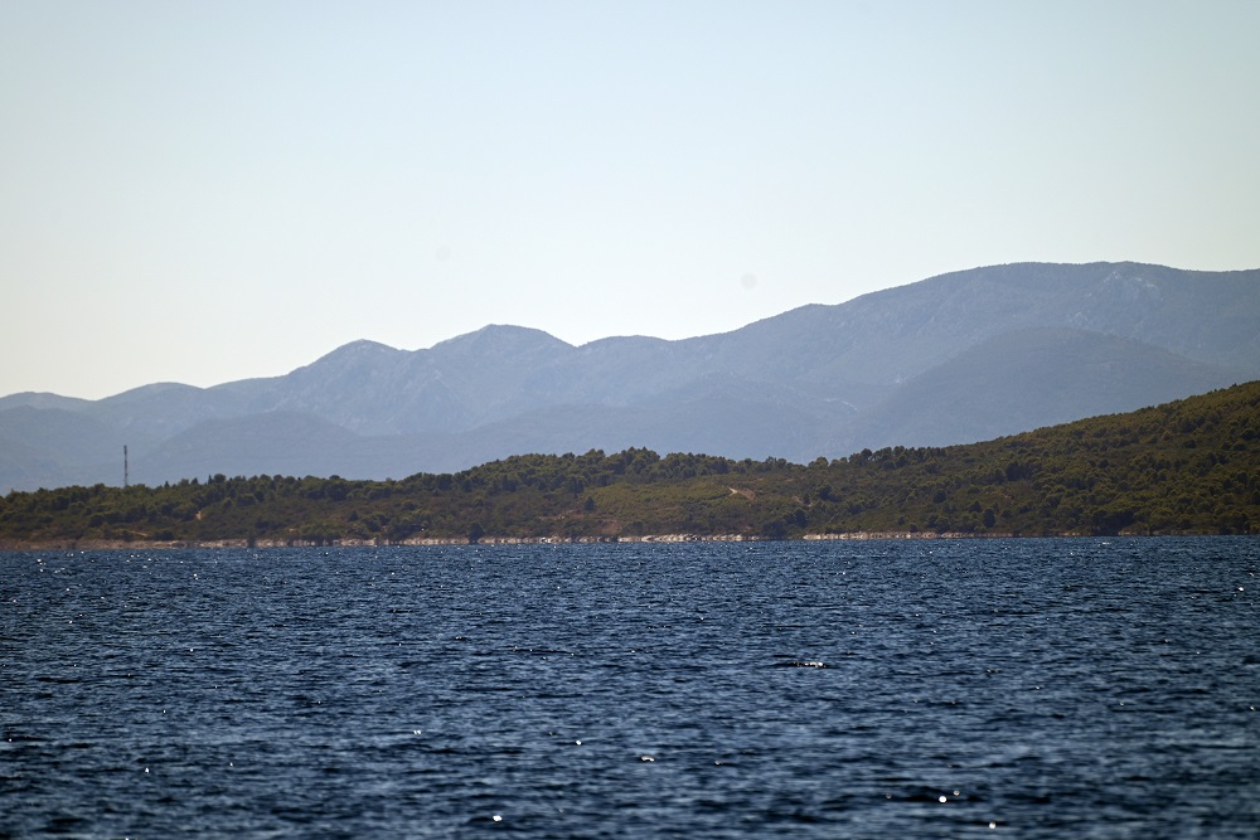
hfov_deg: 6.9
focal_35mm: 300
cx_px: 630
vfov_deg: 4.6
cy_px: 420
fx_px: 10501
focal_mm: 300
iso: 100
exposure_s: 1/1000
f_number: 5.6
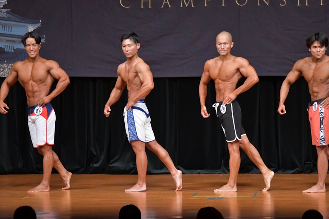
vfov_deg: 5.4
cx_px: 164
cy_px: 110
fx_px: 2329
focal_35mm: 255
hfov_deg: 8.1
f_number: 5.6
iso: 5000
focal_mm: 170
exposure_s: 1/400
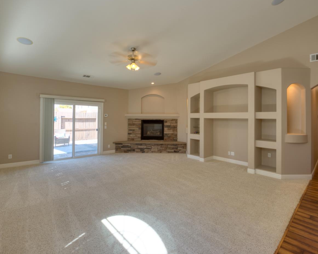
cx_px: 175
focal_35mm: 17
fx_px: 160
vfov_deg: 76.9
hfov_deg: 89.4
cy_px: 121
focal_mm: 14
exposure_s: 1/30
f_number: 10
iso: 400
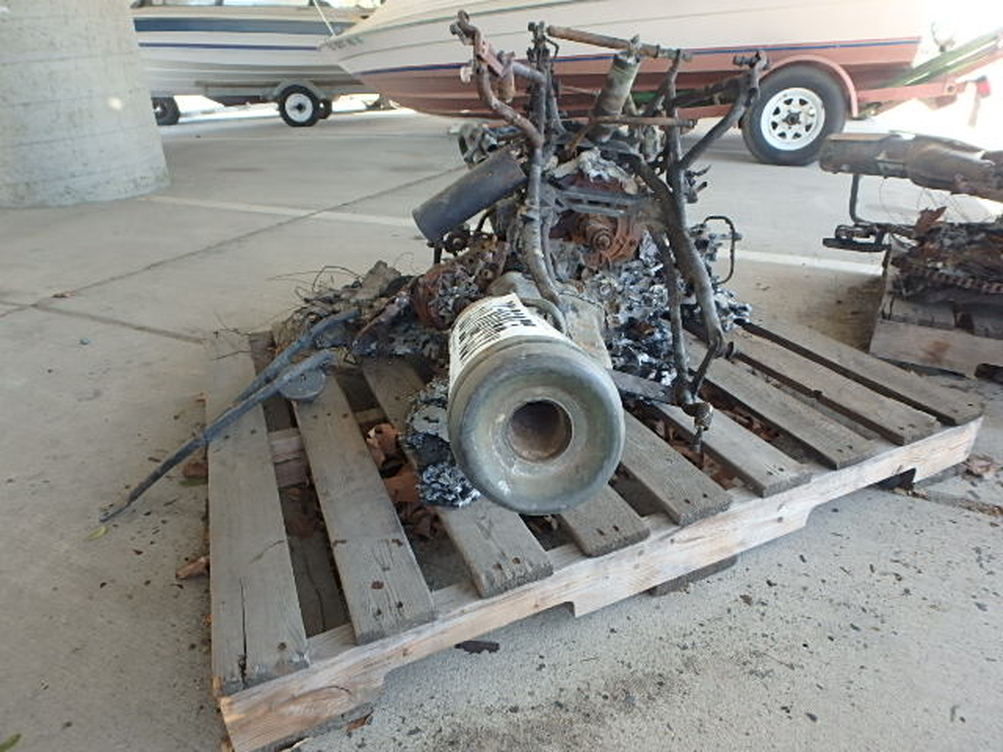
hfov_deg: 79.0
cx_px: 502
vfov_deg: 63.4
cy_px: 376
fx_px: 608
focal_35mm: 21
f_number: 3.5
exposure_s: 1/60
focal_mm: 3.7
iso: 125
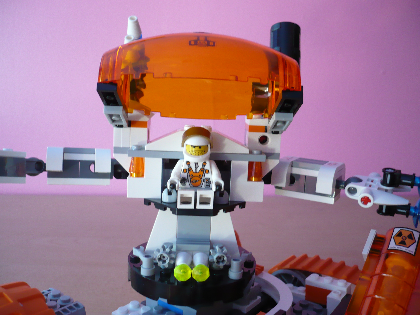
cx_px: 210
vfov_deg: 40.7
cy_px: 158
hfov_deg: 52.6
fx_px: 425
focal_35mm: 35
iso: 200
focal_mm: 5.8
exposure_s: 1/13
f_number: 2.8
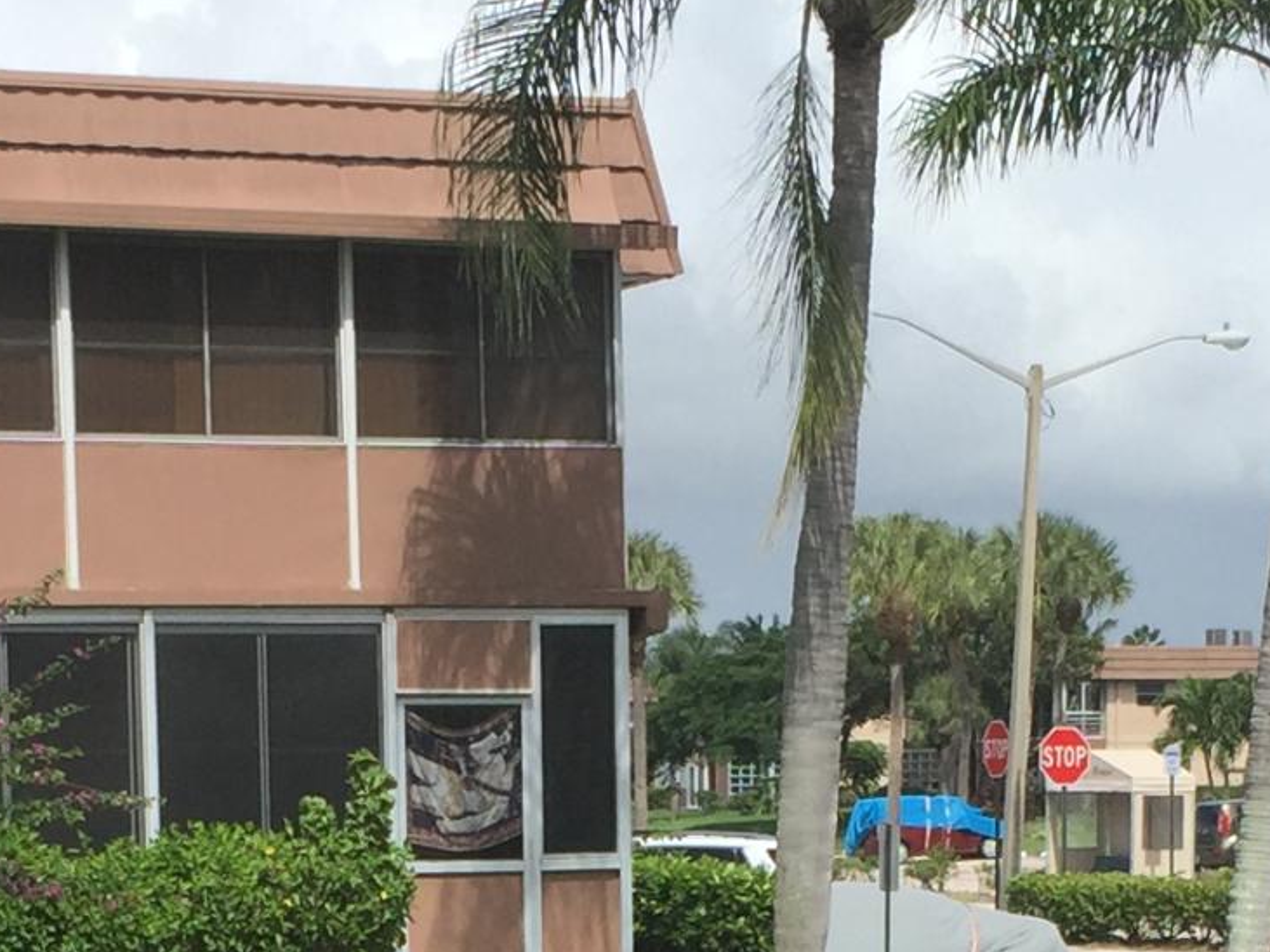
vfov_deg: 12.1
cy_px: 1272
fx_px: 4365
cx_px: 639
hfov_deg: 16.6
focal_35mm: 119
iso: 32
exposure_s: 1/2475
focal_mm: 4.15
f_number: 2.2
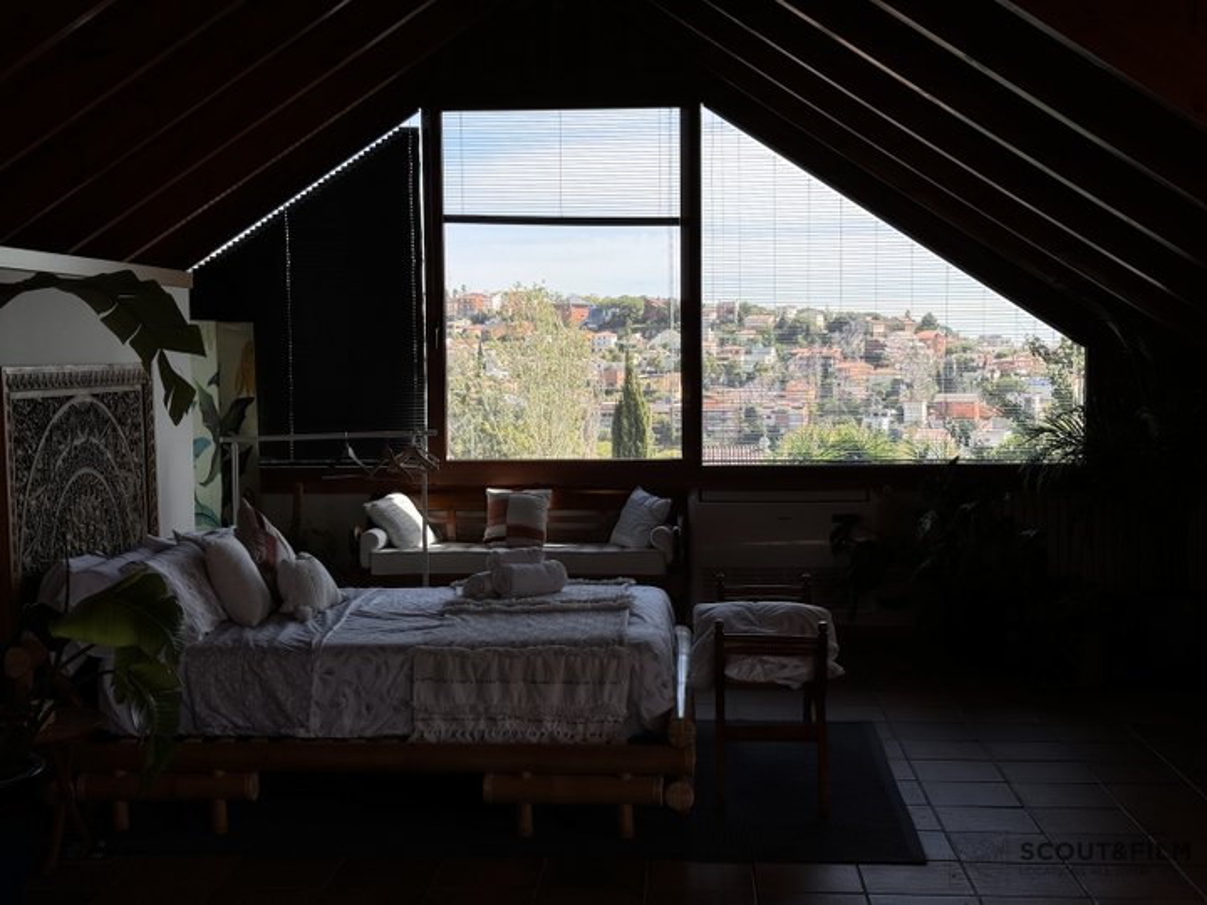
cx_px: 604
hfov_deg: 39.7
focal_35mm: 48
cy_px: 452
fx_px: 1674
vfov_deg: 30.3
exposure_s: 1/1094
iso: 64
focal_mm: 6.76
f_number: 1.78
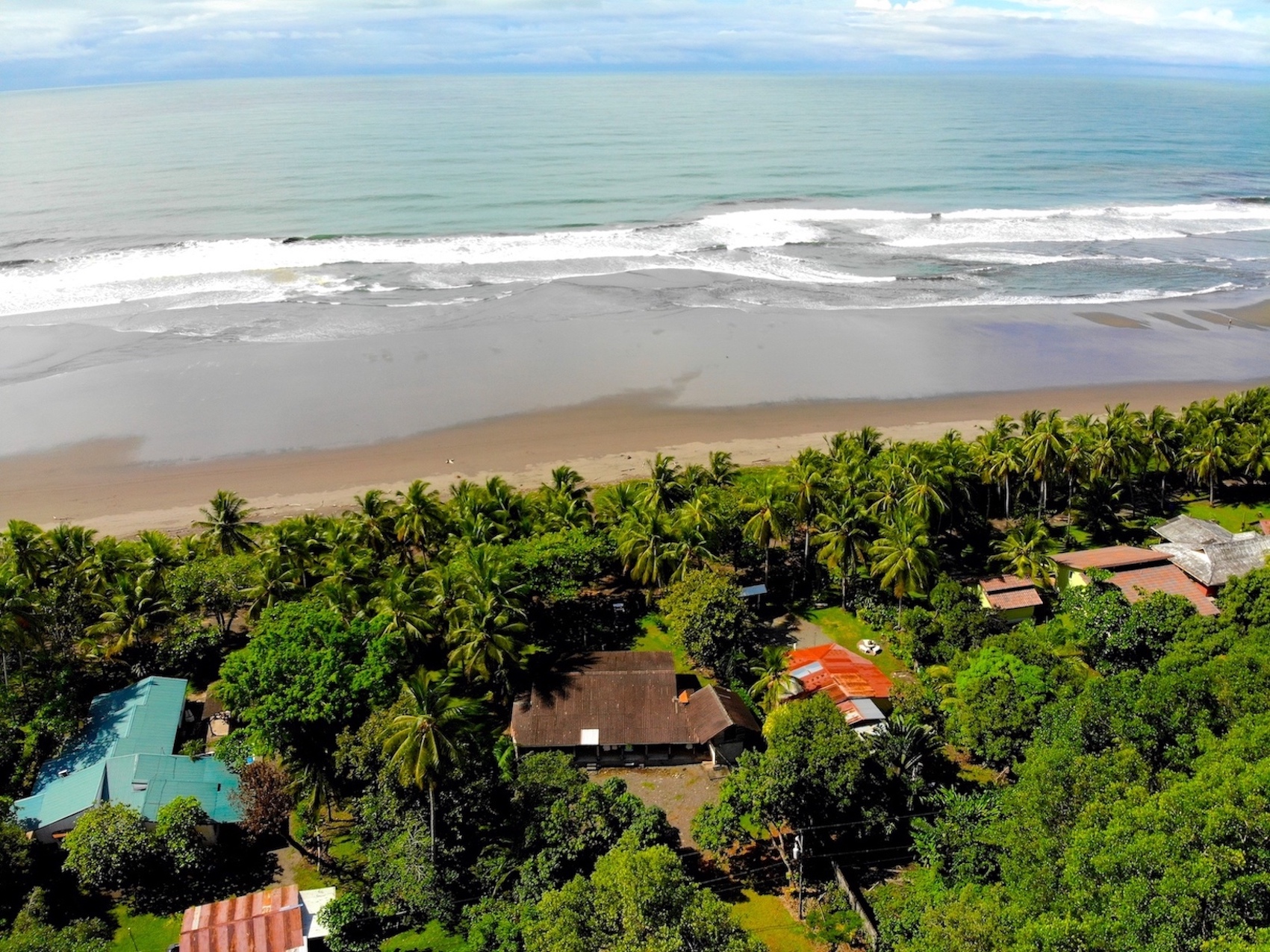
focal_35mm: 24
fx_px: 881
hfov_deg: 71.6
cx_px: 635
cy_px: 476
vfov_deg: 56.8
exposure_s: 1/1357
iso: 100
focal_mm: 4.5
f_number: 2.8
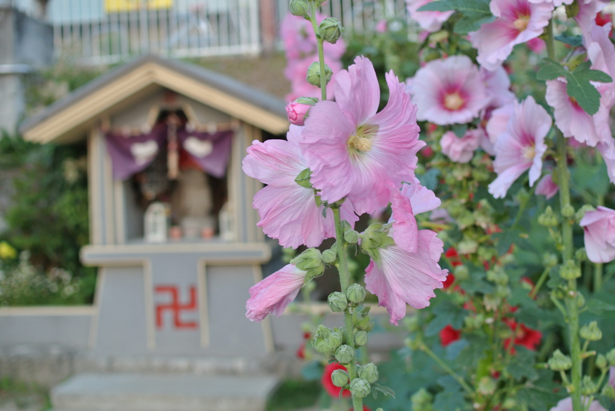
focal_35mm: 49
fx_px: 838
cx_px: 308
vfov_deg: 27.6
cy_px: 206
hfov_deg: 40.3
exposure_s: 1/60
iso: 200
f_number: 2.5
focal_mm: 18.5
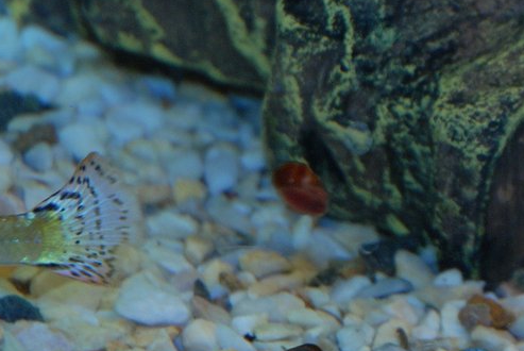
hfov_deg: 6.0
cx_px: 816
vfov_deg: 4.0
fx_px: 4969
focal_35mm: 341
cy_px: 218
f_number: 5.6
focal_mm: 70
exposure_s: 1/60
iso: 400
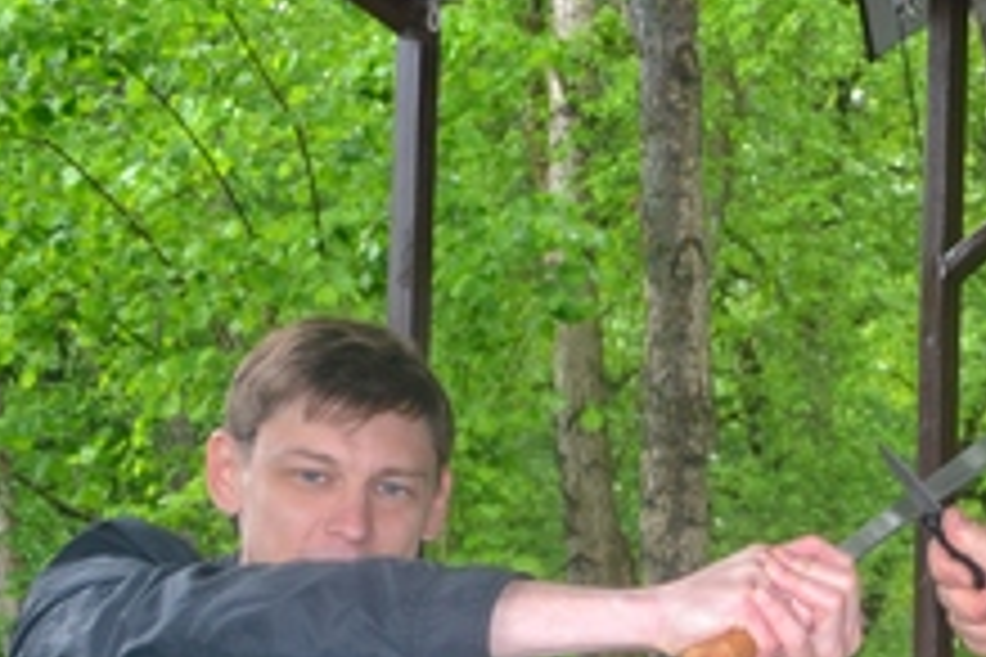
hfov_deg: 25.4
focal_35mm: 74
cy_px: 680
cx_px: 1072
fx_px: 2027
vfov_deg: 17.9
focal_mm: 18
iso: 640
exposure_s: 1/60
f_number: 3.5
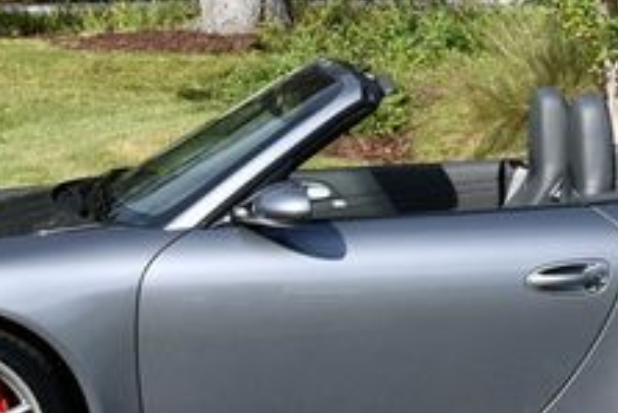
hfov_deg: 14.8
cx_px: 360
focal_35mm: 138
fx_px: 2370
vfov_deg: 9.9
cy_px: 58
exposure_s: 1/320
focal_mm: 24
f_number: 9
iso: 100
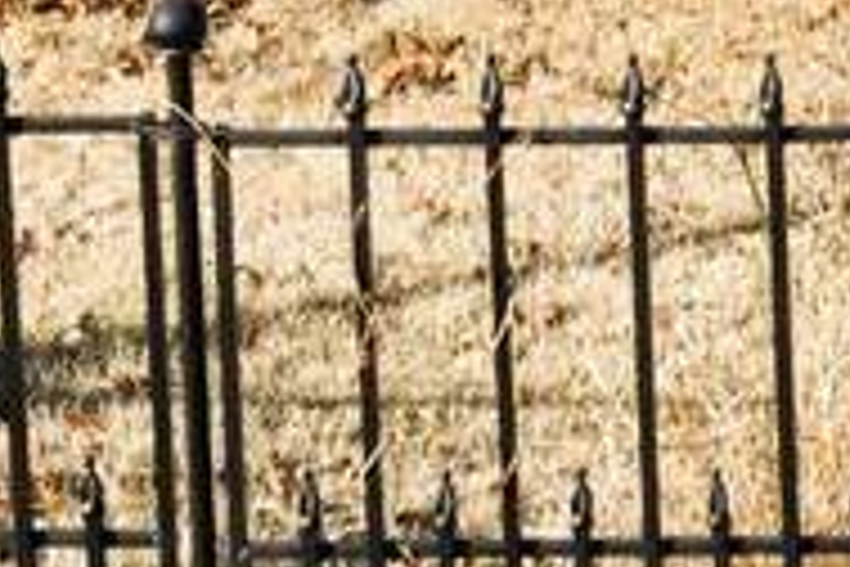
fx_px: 4320
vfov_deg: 7.1
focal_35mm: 183
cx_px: 2006
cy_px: -814
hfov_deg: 9.9
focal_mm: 10
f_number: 5.6
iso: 160
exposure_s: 1/500
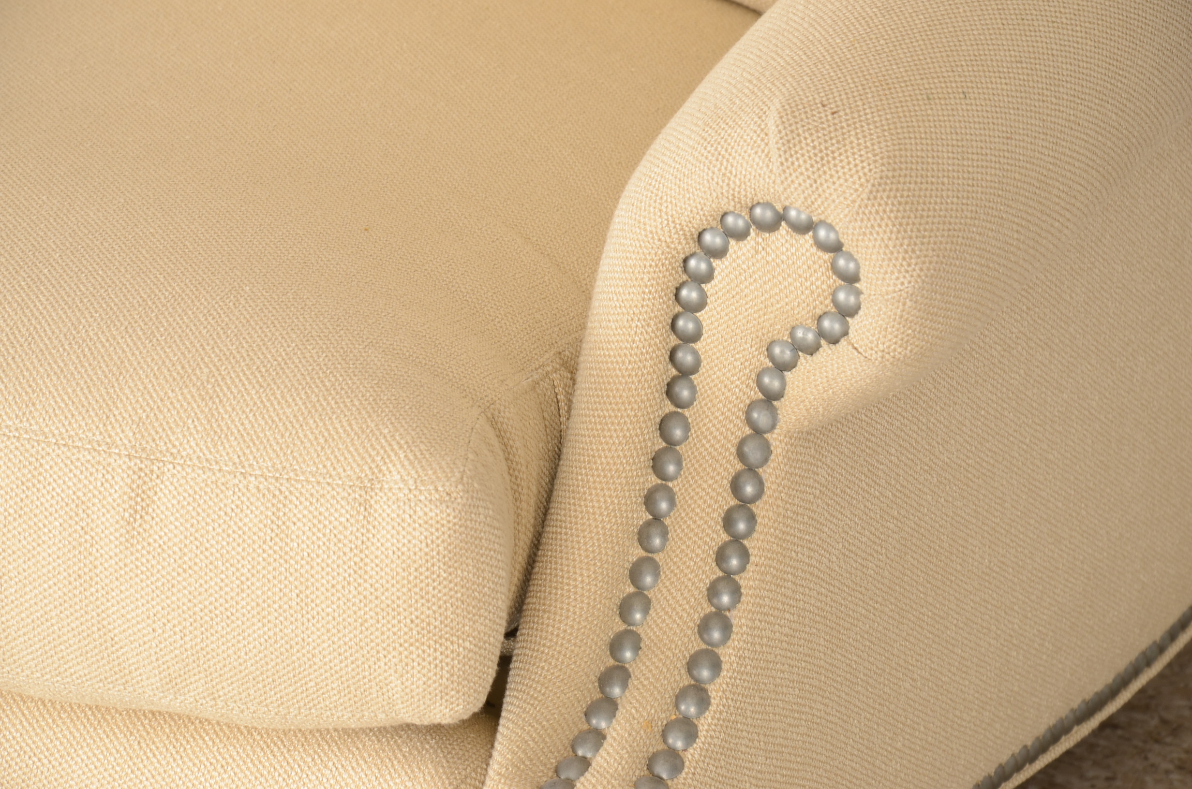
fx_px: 5204
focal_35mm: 158
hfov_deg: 13.1
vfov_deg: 8.7
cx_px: 596
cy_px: 394
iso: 200
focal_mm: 105
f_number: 8
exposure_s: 1/80
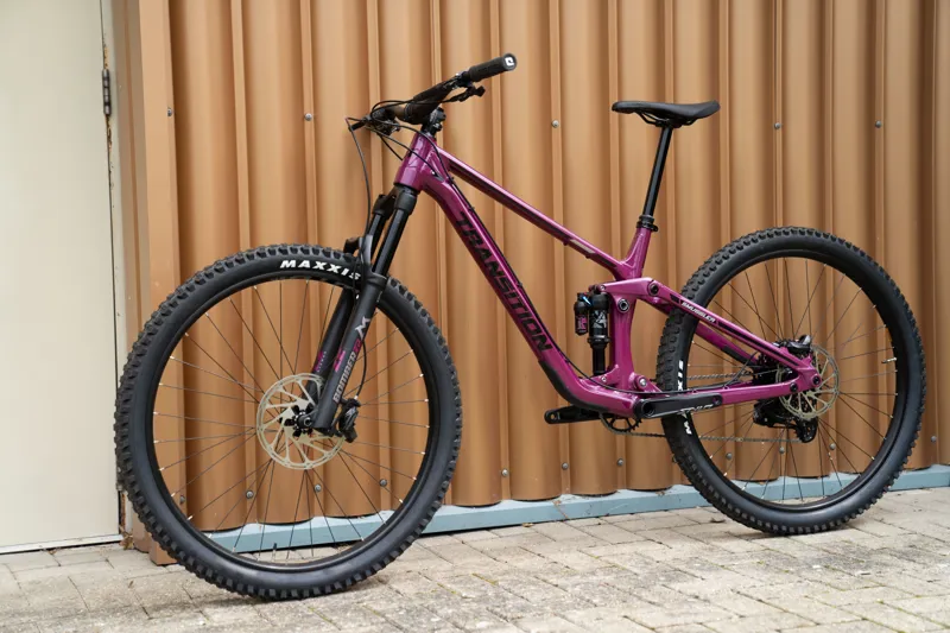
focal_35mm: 57
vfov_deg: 23.8
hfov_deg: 35.1
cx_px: 475
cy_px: 316
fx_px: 1504
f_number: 2.8
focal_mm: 57
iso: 160
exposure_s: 1/1000
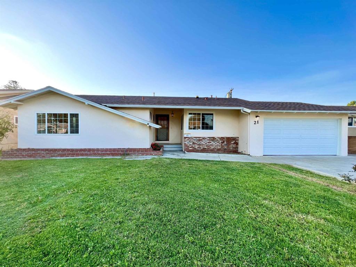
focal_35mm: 13
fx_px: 134
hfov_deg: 106.2
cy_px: 134
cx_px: 178
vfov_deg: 89.9
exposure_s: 1/334
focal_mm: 1.57
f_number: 1.8
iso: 32
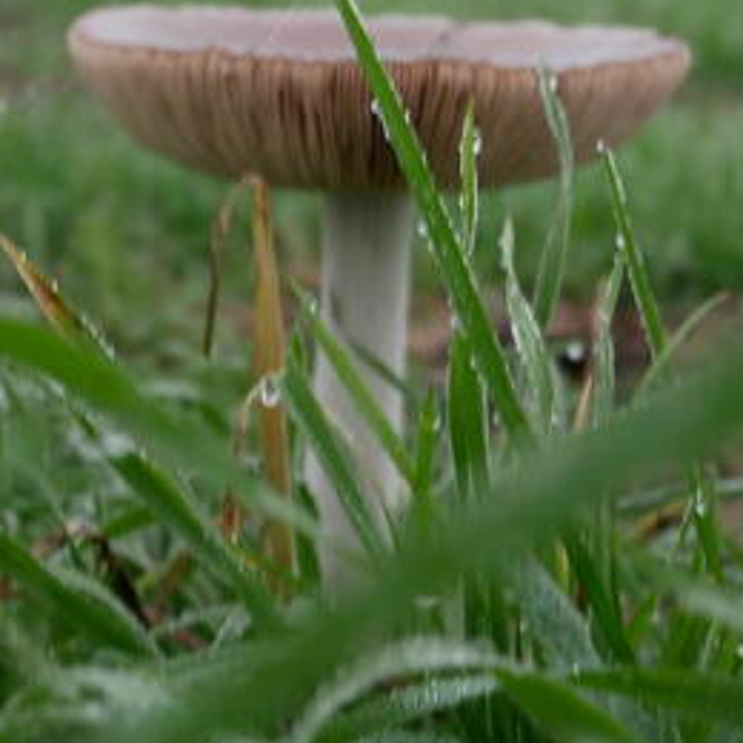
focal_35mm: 94
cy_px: 119
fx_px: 2283
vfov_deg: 18.3
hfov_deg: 18.5
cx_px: 372
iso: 400
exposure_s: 1/6
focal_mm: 23
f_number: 4.9
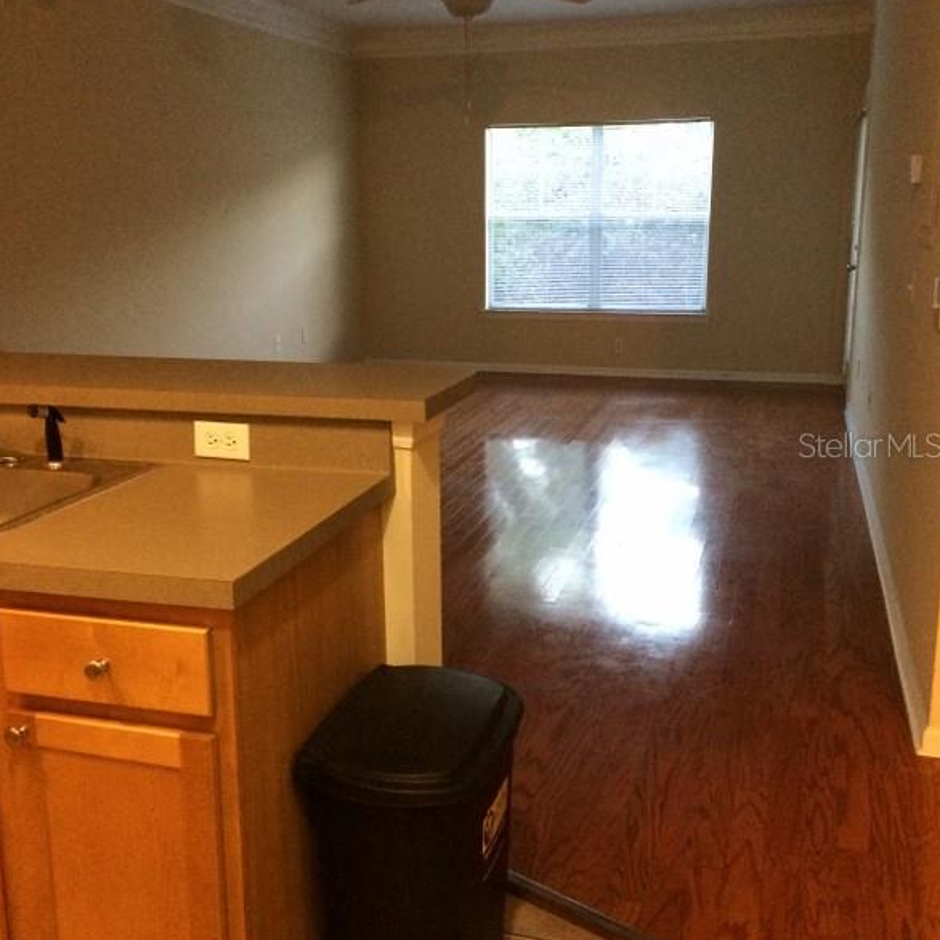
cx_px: 468
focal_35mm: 35
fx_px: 1075
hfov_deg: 47.2
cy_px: 444
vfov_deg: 47.2
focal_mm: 4.15
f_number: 2.2
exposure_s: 1/24
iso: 320
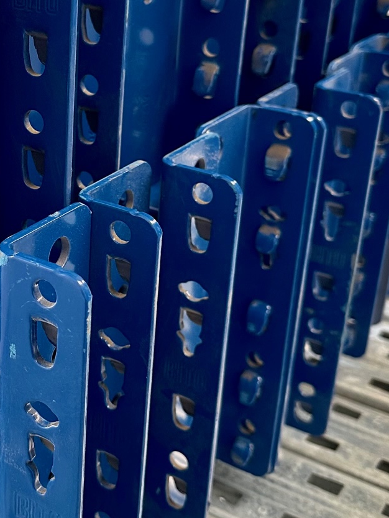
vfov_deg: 33.0
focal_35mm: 58
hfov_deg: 24.5
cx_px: 34
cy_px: 184
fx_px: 869
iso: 250
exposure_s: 1/65
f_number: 1.78
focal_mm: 6.86
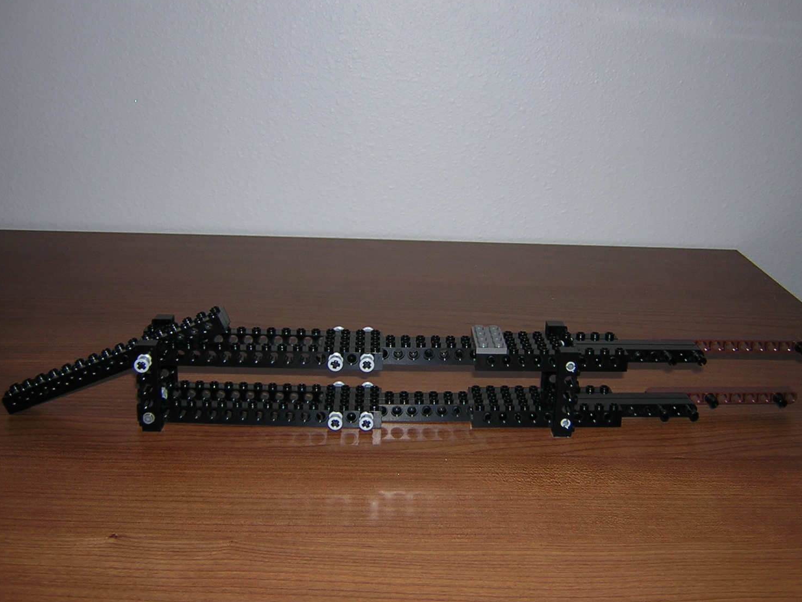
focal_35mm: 39
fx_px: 904
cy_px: 286
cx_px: 431
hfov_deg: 47.8
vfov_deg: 36.8
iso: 100
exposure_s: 1/60.1
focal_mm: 4.7
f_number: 2.6
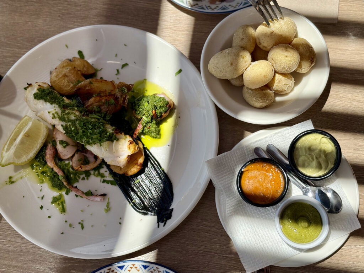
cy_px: 136
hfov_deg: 39.7
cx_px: 182
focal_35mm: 48
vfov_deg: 30.3
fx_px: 505
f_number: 1.78
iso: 80
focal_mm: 6.76
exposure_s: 1/6536
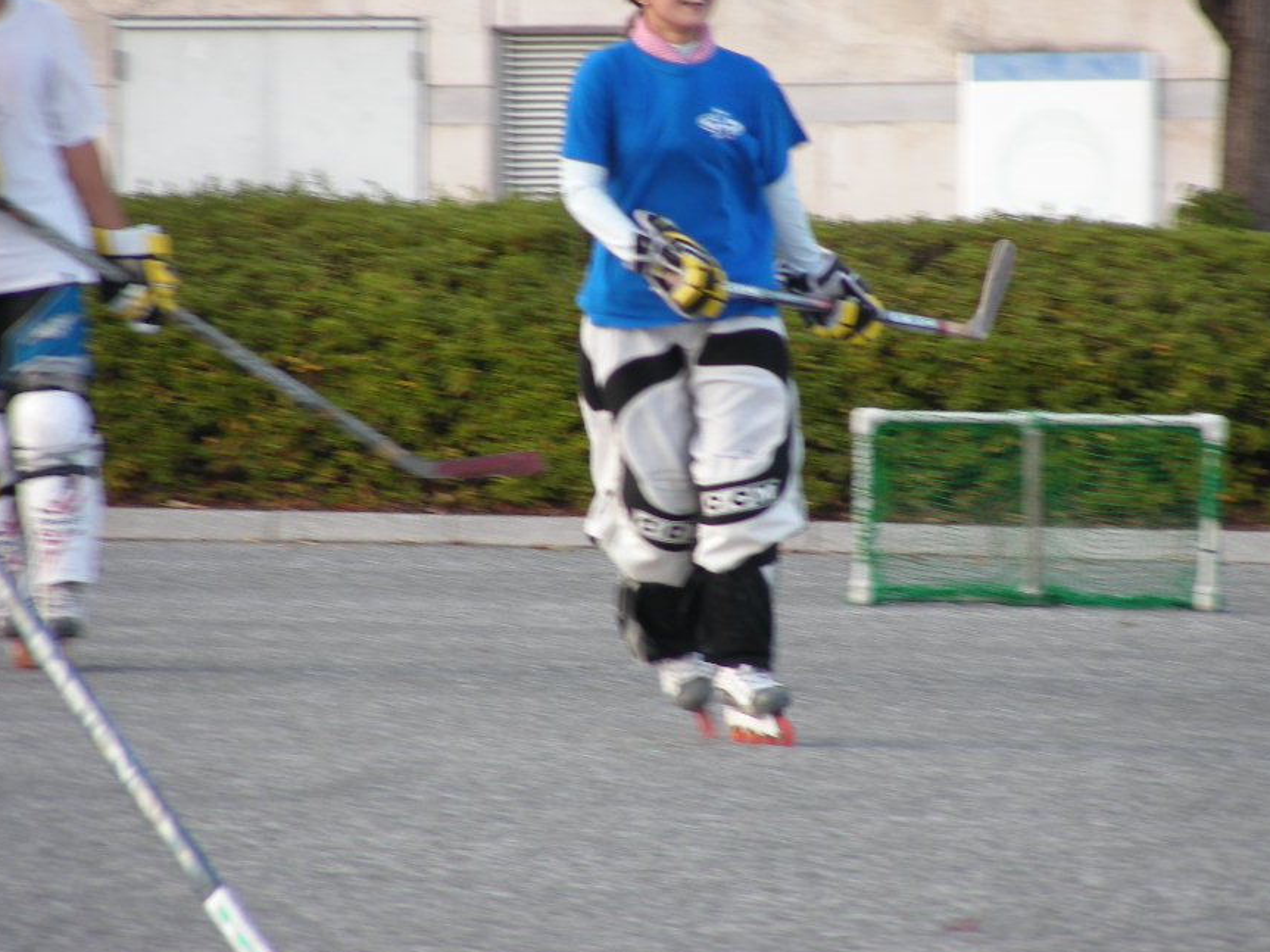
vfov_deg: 3.3
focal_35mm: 451
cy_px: 433
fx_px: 16544
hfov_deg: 4.4
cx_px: 698
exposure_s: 1/76
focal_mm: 63.3
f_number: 3.5
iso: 50
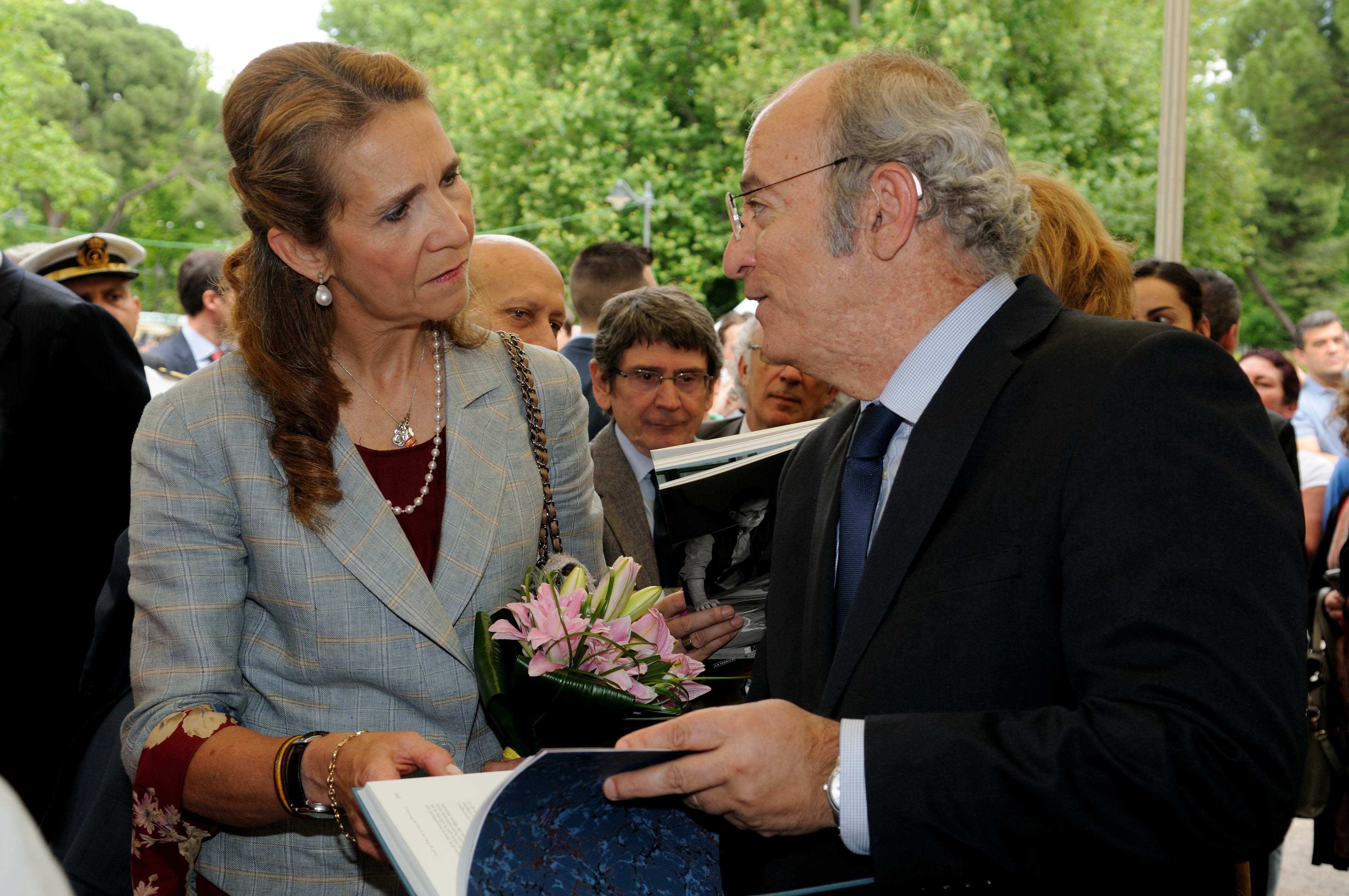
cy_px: 448
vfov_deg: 28.9
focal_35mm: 46
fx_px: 1740
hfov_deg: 42.4
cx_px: 674
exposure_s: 1/250
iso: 320
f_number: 5
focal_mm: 31
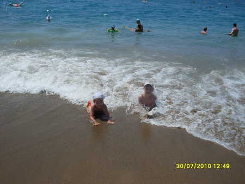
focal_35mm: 38
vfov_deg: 37.8
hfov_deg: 49.0
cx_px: 122
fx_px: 269
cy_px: 92
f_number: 8.4
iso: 80
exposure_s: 1/350
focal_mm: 6.3
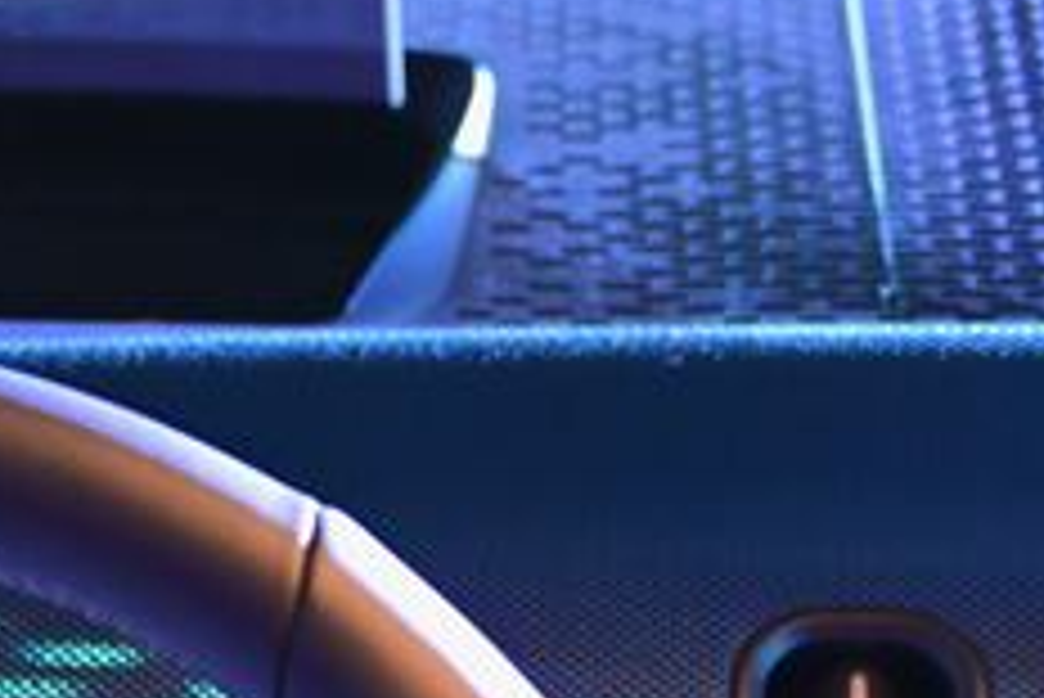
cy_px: 1178
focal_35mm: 159
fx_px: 4614
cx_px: 472
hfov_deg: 12.9
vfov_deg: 8.4
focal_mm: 36
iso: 1600
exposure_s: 1/30
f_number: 2.8
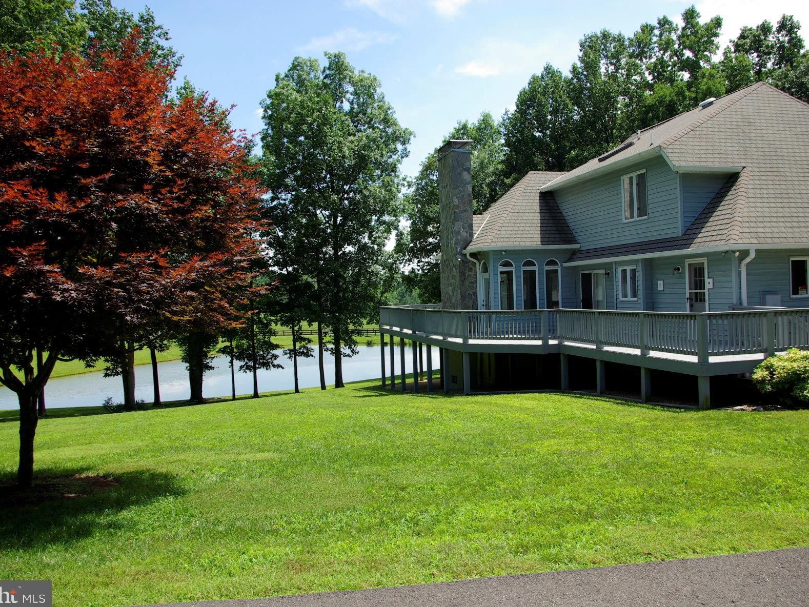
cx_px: 418
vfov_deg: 46.8
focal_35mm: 30
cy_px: 302
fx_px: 701
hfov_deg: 59.9
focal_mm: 18
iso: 100
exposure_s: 1/180
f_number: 6.7
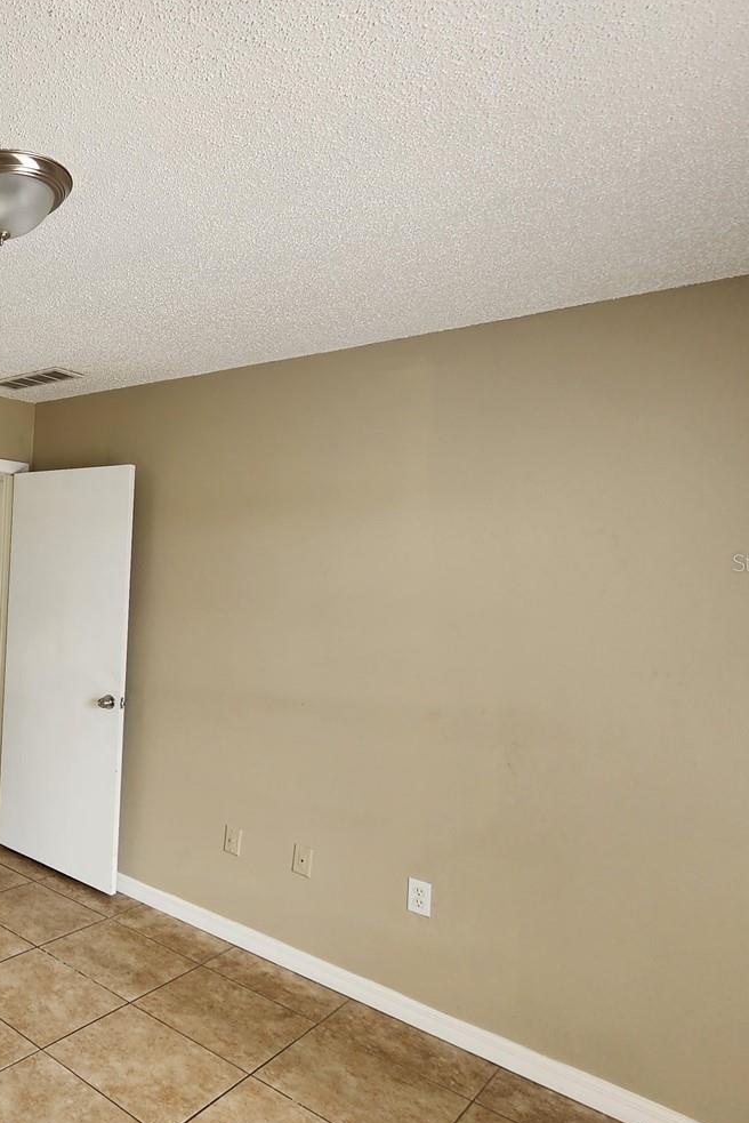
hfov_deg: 44.1
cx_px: -73
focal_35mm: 22
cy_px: 562
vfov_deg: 78.6
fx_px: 686
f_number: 2.2
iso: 64
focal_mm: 2.2
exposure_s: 1/60
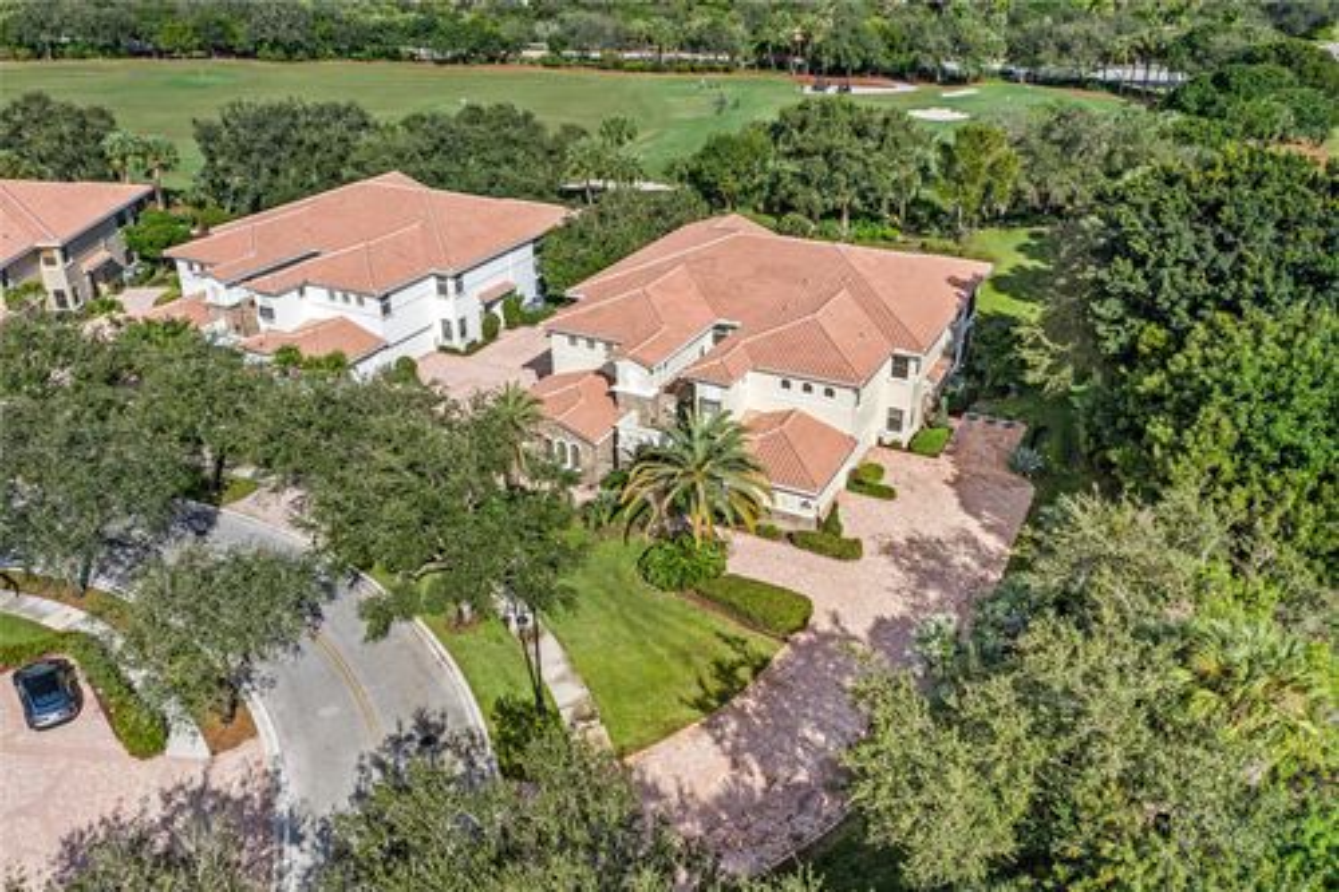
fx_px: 1041
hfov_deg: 65.5
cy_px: 446
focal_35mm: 28
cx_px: 670
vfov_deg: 46.4
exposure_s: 1/1600
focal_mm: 10.26
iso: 200
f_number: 4
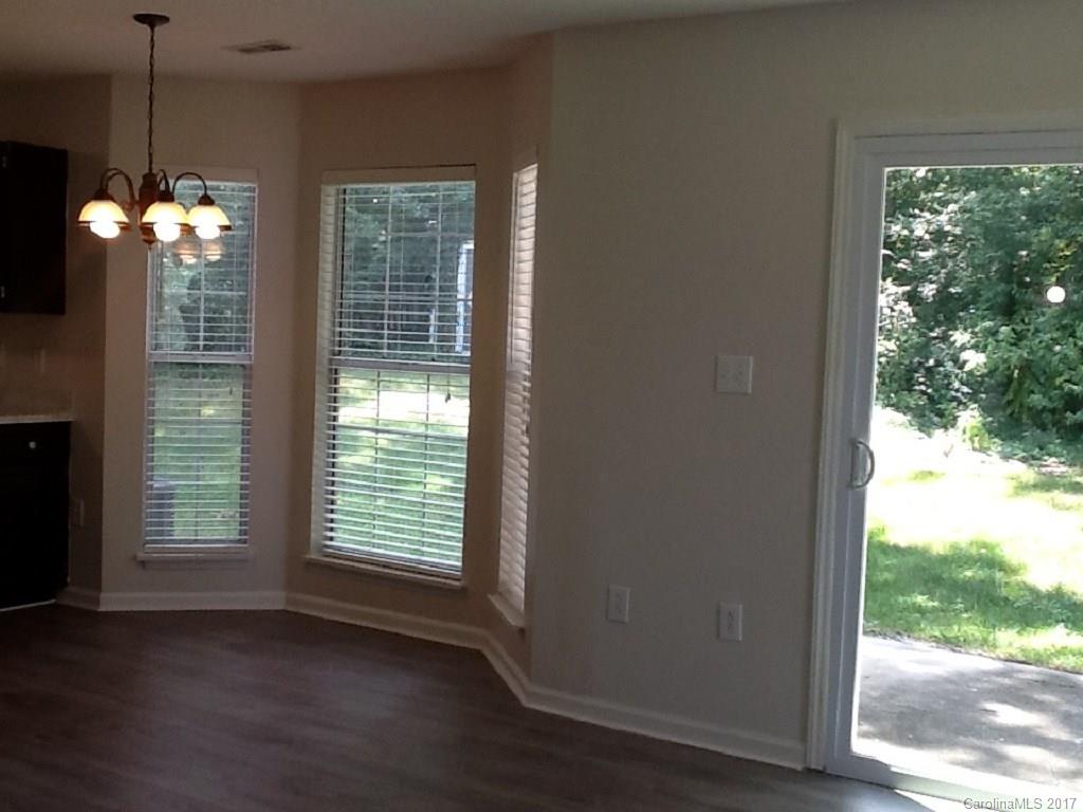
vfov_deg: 32.9
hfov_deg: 42.9
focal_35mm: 44
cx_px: 542
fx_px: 1377
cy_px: 406
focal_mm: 2.03
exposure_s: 1/60
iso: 40
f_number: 2.4
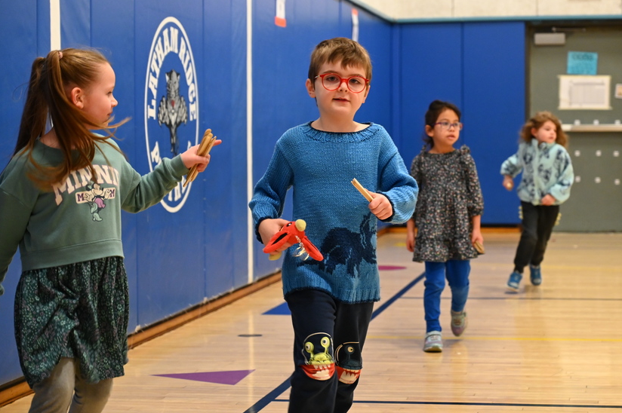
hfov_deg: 23.3
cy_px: 170
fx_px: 1502
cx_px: 381
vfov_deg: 15.7
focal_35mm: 87
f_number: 4
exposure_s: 1/125
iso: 2800
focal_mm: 70
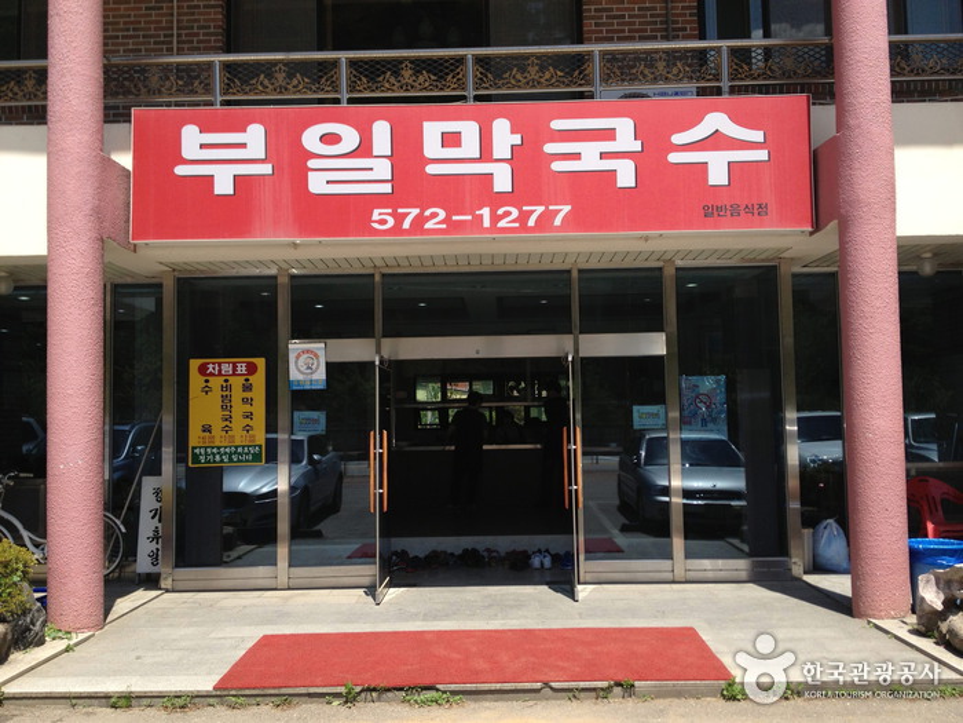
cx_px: 482
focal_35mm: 35
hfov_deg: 52.6
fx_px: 974
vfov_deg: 40.7
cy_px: 362
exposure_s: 1/1151
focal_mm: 4.28
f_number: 2.4
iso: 50
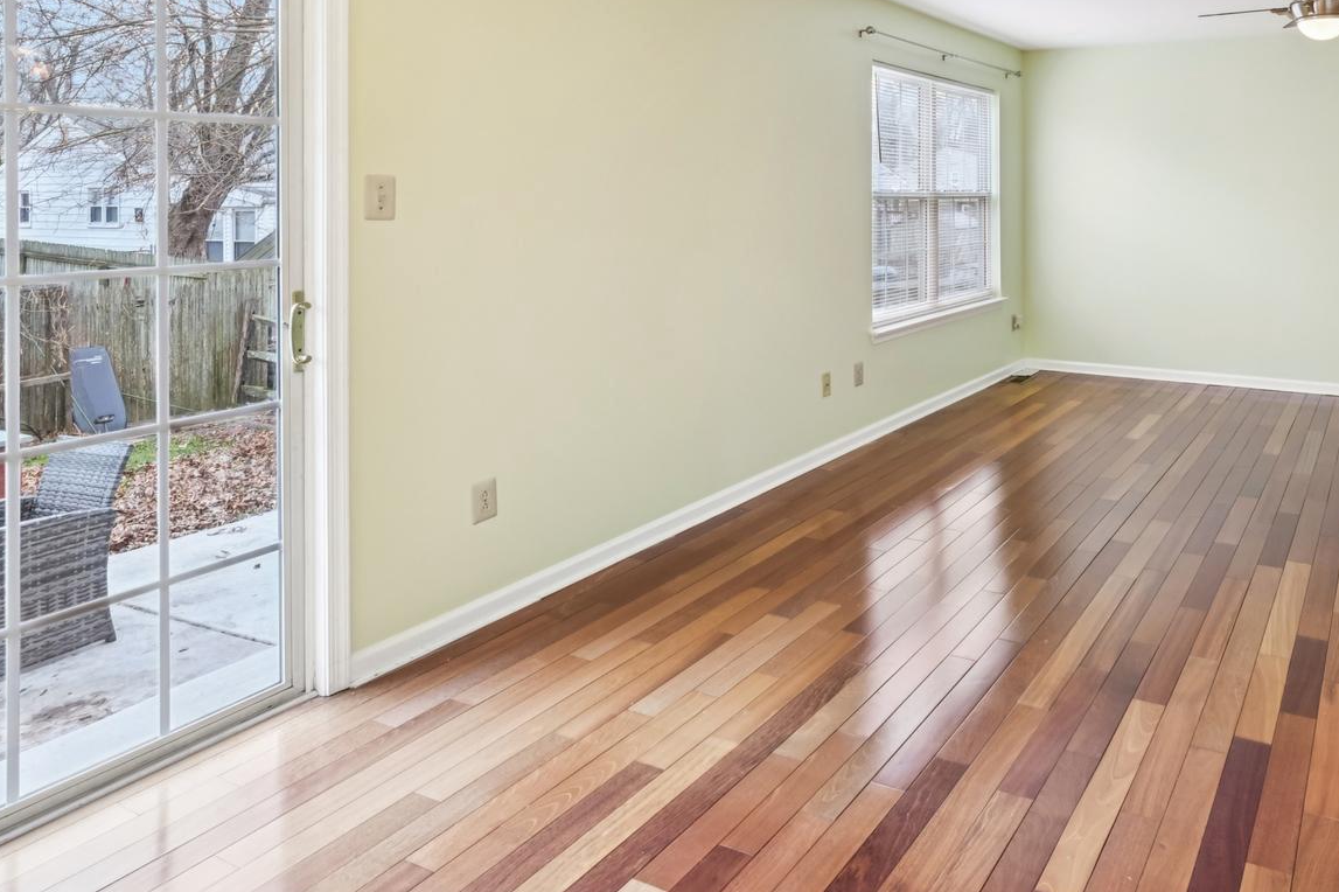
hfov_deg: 67.6
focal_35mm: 25
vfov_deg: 48.9
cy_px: 204
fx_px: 930
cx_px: 983
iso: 280
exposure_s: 1/15
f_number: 8
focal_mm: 14
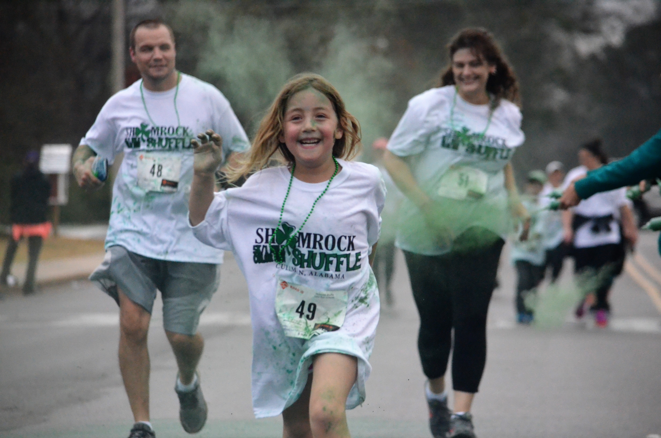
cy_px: 219
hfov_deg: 9.8
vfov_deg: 6.5
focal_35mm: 210
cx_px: 330
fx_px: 3848
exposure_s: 1/4000
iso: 4000
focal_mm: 140
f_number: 4.8
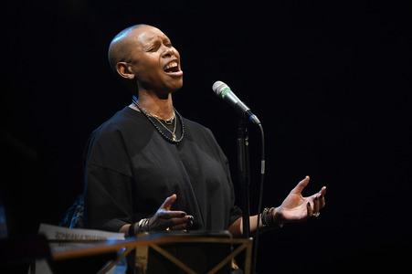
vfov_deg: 7.8
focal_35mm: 175
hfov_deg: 11.8
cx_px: 206
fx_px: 2001
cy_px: 137
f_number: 3.5
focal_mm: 175
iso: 1600
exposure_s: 1/320
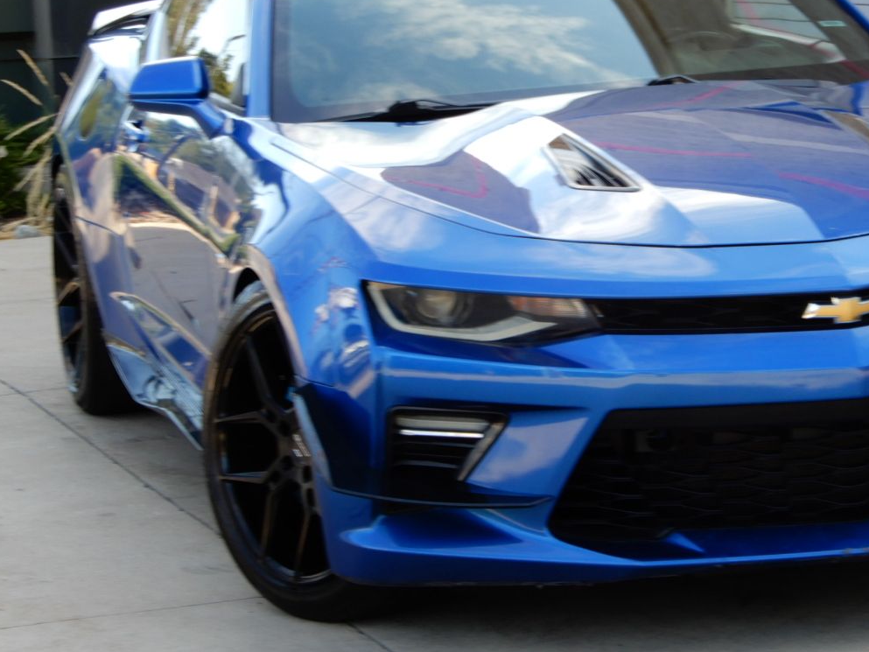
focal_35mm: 137
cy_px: 233
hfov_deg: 14.4
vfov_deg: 10.8
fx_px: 3440
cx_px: 625
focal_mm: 15.2
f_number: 5
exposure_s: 1/80
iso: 80
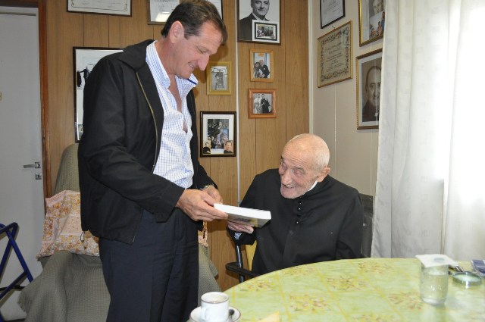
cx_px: 242
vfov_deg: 43.5
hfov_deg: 62.0
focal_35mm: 30
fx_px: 404
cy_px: 161
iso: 800
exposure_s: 1/60
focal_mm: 20
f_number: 3.8
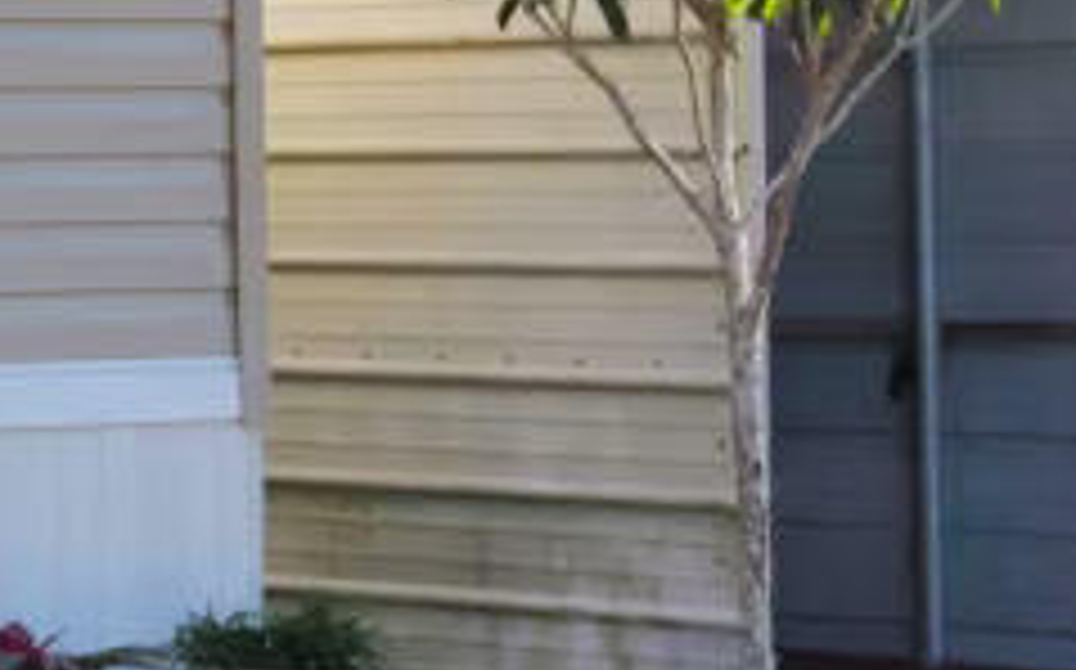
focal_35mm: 188
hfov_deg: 10.5
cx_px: -873
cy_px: -85
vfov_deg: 6.9
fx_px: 5509
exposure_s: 1/80
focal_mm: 43
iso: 500
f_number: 16
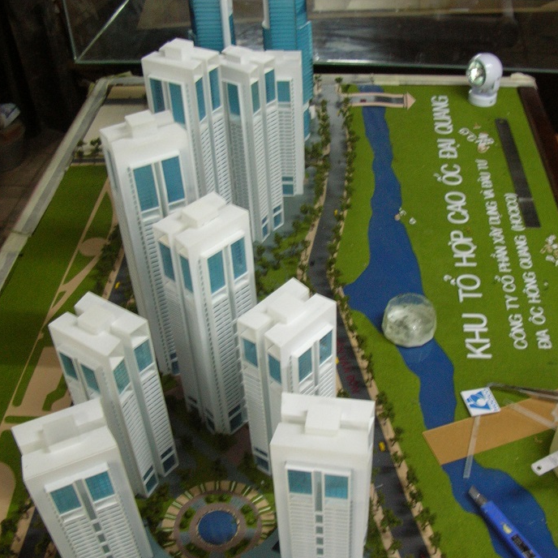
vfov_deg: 40.0
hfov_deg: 40.0
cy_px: 300
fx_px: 766
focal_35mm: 42
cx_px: 278
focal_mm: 5.8
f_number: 2.8
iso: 101
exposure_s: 1/5.6
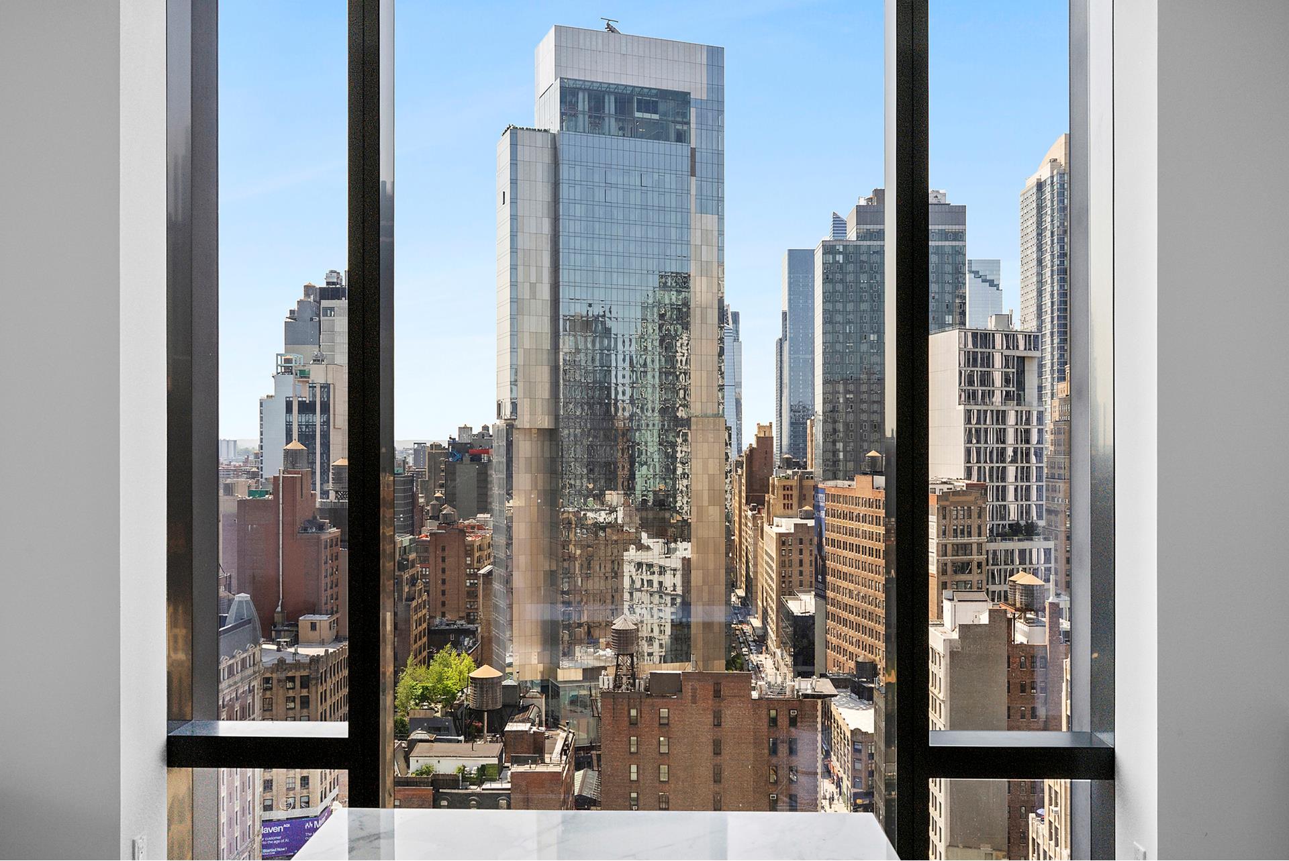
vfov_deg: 41.3
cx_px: 644
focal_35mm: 32
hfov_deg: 58.8
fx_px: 1143
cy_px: 430
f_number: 11
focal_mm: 31.9
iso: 800
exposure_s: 1/320
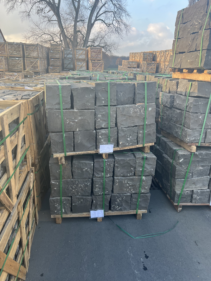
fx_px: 211
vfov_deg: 67.3
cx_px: 106
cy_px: 140
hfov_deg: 53.1
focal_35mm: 26
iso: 50
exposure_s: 1/309
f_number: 1.5
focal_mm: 5.7
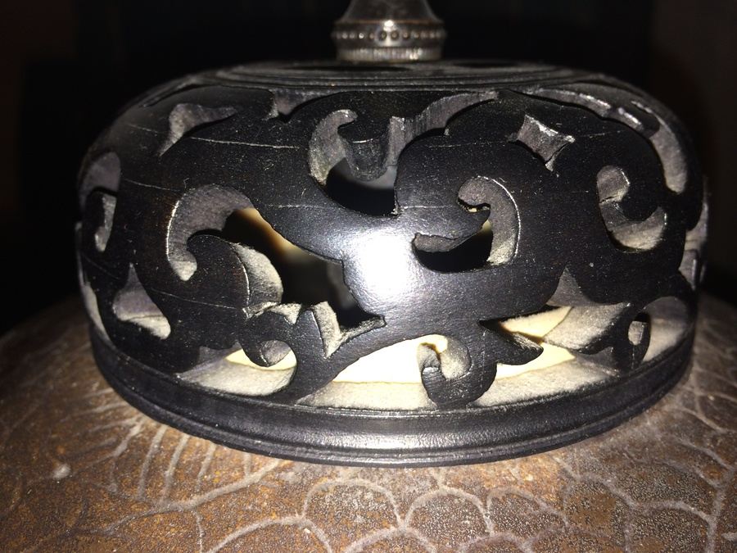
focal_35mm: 30
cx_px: 368
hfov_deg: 60.0
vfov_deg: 46.8
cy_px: 276
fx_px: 639
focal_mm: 4.12
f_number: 2.2
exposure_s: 1/74
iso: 32
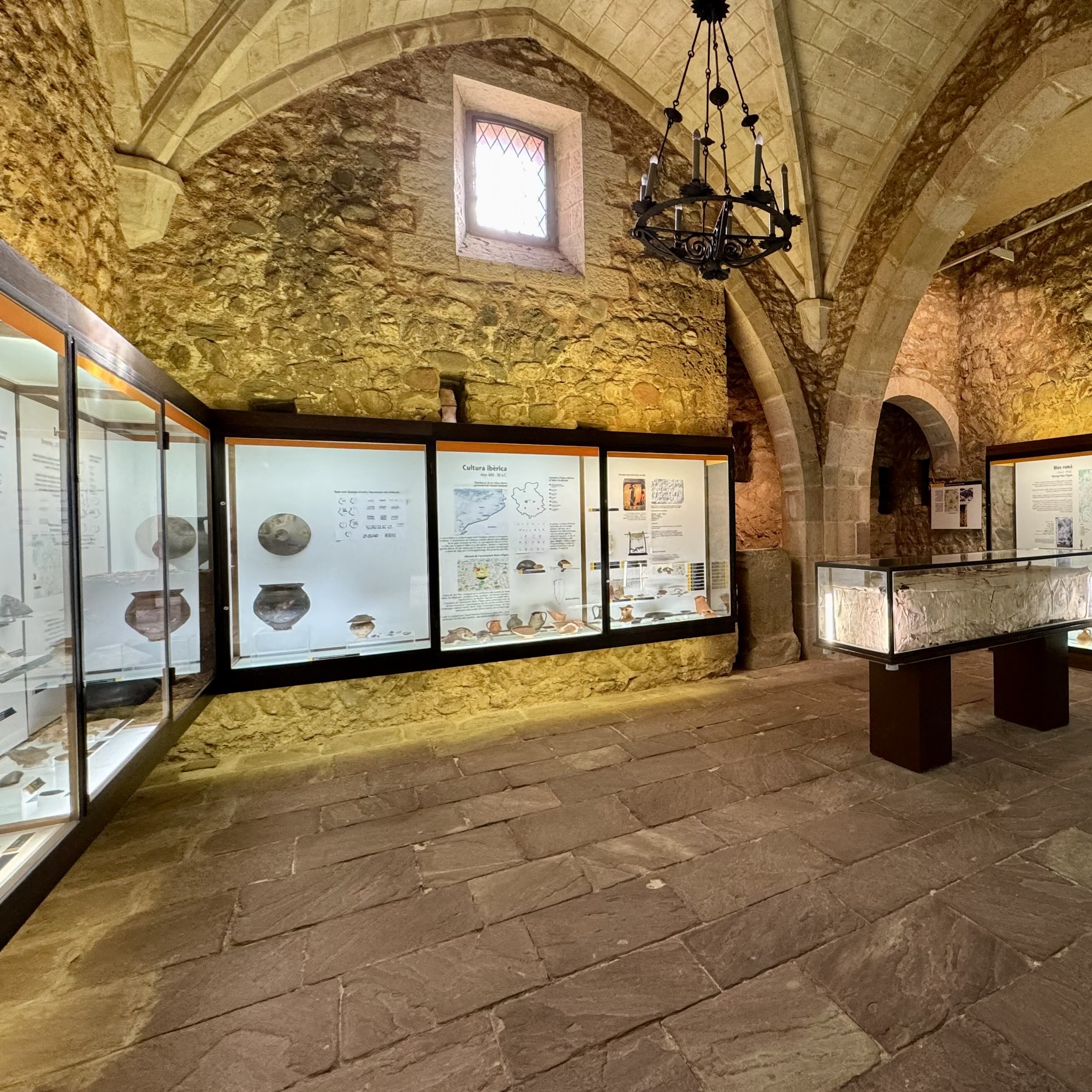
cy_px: 527
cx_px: 786
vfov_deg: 77.7
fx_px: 678
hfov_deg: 73.5
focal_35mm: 19
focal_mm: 2.22
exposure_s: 1/50
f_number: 2.2
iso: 250
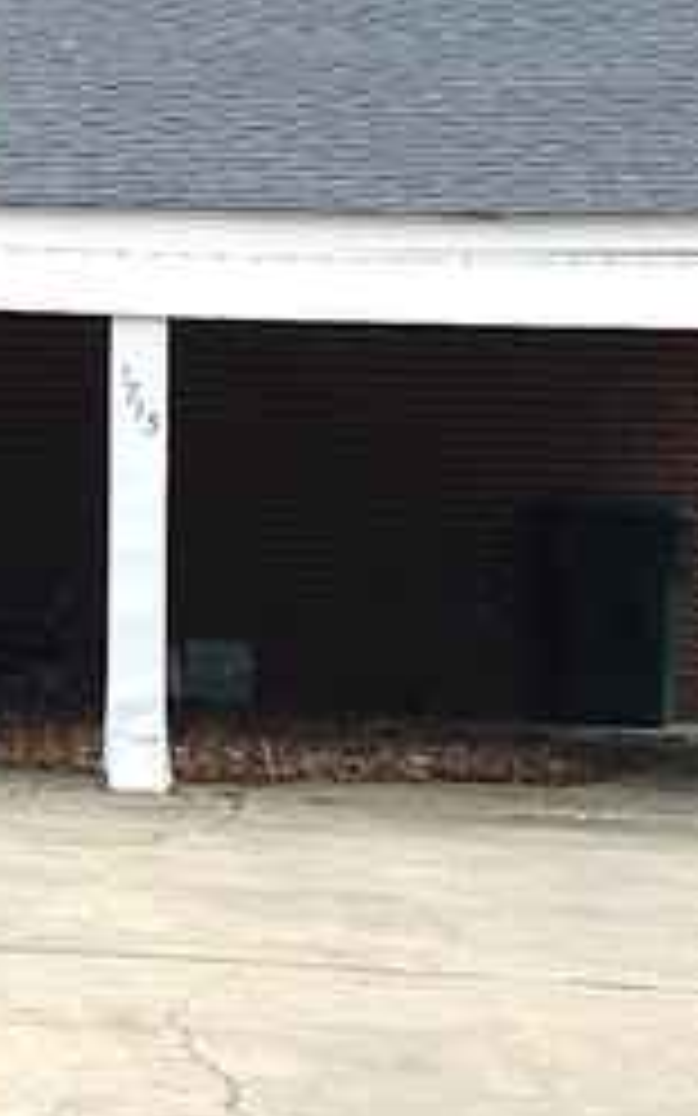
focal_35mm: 162
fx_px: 4931
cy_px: 182
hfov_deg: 7.3
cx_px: -1322
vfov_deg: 12.8
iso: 32
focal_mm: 6.3
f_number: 1.7
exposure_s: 1/60
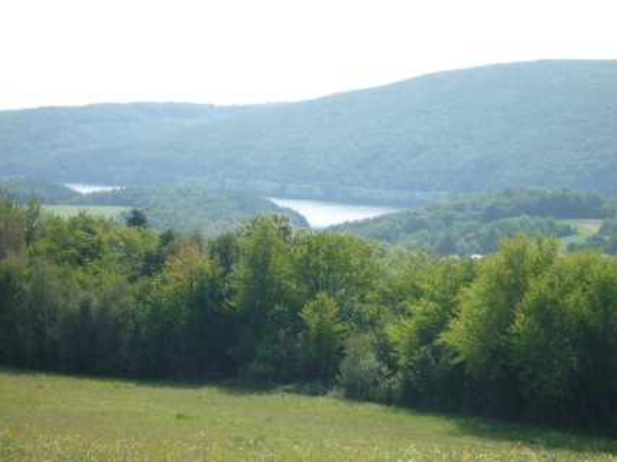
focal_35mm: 114
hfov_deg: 17.3
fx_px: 2031
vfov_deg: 13.0
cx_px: 308
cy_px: 231
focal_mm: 19.9
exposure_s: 1/250
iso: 100
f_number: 5.8
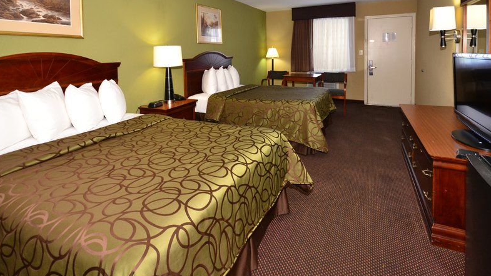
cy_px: 116
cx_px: 242
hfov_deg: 99.4
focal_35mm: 16
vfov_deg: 66.7
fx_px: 208
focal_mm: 10
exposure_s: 1/60
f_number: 7.1
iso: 800
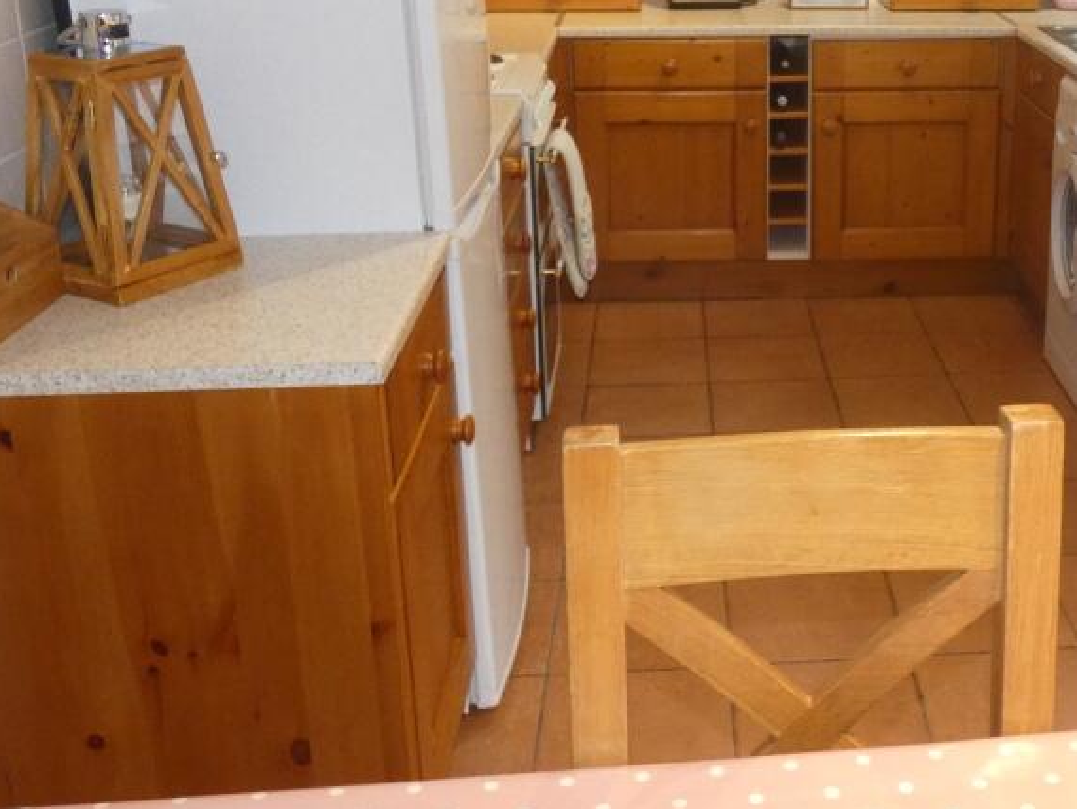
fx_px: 1400
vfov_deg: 31.7
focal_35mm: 45
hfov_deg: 40.9
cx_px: 808
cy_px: 210
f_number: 3
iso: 500
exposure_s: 1/60
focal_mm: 4.4
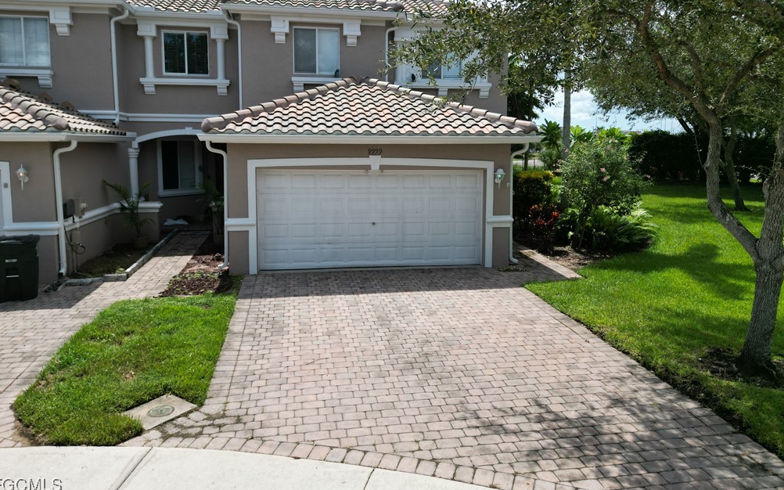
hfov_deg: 70.4
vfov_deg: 47.4
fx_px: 555
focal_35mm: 26
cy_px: 201
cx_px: 387
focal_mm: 6.72
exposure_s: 1/3200
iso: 130
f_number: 1.7
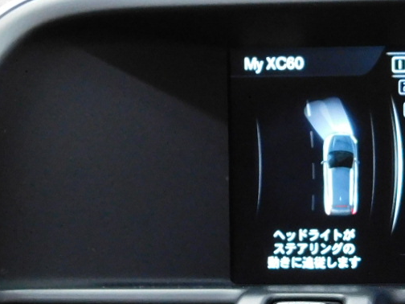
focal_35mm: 73
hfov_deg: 25.3
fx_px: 854
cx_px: 408
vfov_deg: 19.8
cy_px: 275
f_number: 3
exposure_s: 1/13
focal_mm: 4
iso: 400
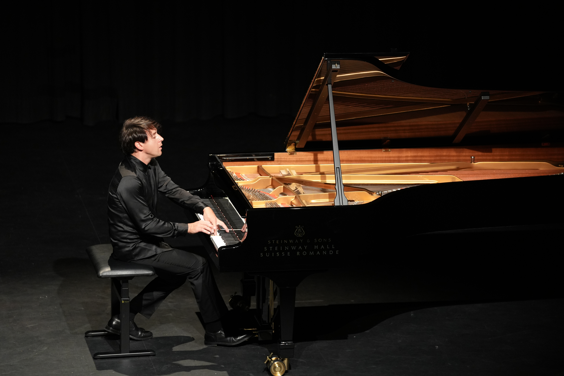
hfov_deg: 10.6
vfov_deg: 7.1
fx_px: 3039
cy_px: 188
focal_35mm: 194
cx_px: 282
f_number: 2.8
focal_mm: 194
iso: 2500
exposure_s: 1/200
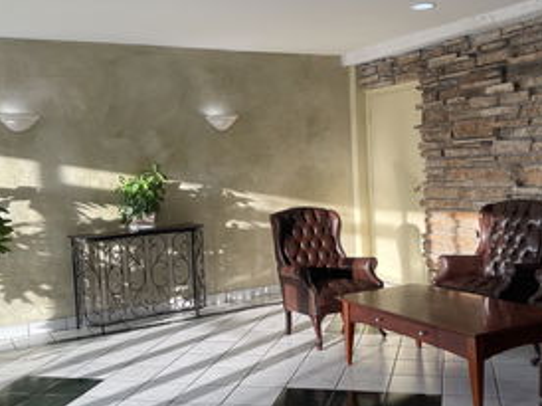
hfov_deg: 47.9
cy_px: 188
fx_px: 610
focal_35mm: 39
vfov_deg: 36.7
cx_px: 262
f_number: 1.6
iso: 32
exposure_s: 1/315
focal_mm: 5.1
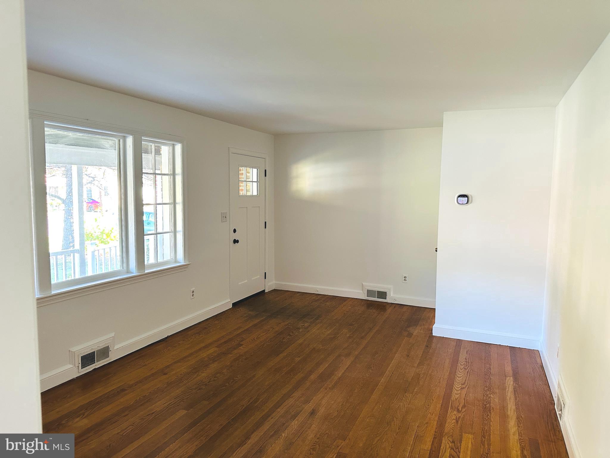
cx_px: 305
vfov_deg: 56.8
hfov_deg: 71.6
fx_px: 423
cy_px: 229
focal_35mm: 24
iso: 320
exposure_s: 1/60
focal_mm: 6.86
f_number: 1.78
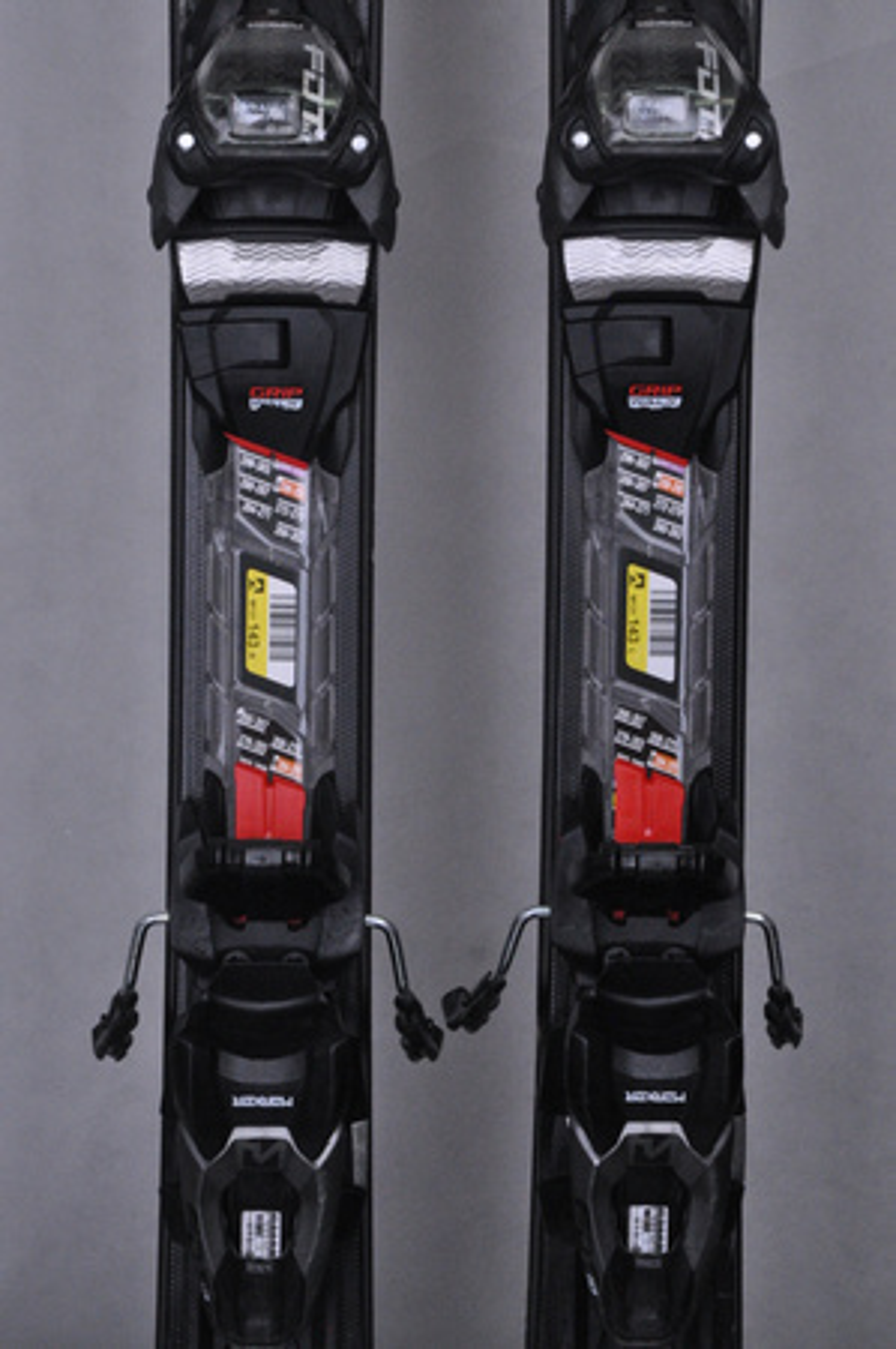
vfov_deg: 16.1
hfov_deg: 10.7
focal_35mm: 128
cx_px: 448
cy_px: 674
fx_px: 4771
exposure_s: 1/125
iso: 3200
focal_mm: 85
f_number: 11
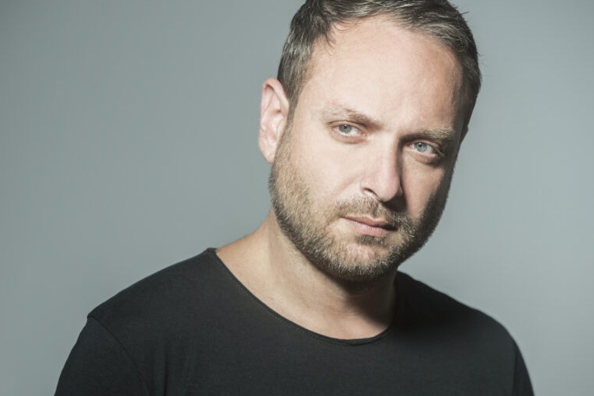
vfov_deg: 7.1
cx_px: 269
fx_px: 3201
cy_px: 231
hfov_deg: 10.6
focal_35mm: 194
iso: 125
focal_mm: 145
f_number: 5
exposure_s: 1/200
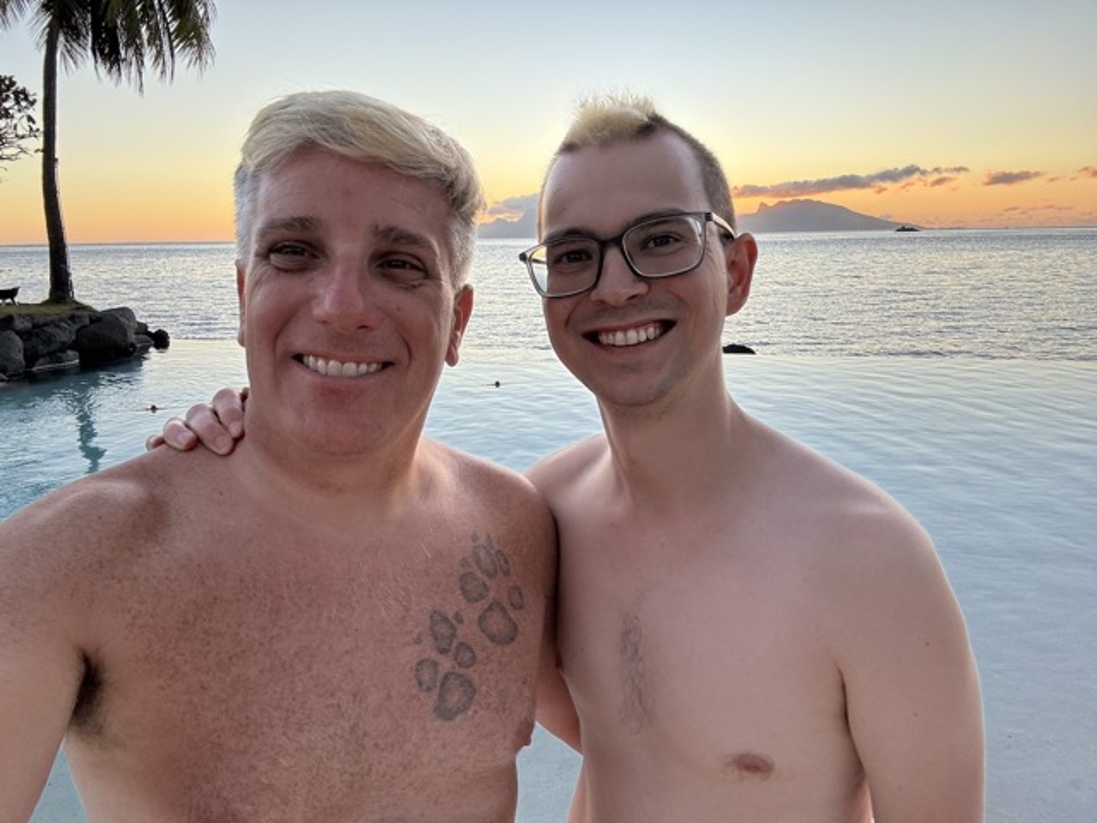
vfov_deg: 58.9
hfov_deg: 73.9
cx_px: 548
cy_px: 412
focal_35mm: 23
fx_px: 729
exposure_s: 1/219
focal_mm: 2.69
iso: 25
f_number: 1.9
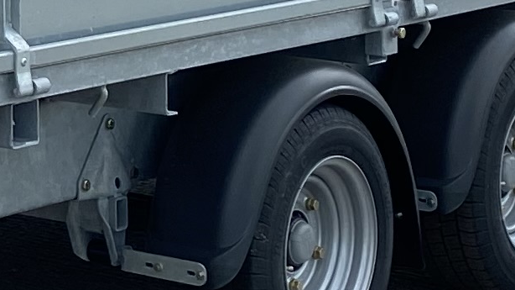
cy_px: -262
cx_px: -367
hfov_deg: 10.9
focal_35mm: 186
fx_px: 2539
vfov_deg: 6.4
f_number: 1.8
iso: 32
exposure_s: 1/724
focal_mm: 4.25
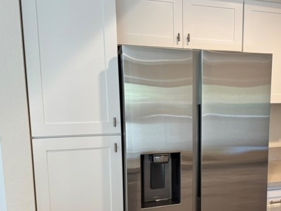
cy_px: 138
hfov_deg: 47.6
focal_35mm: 38
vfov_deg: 37.4
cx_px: 202
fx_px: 308
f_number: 1.78
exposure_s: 1/120
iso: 200
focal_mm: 6.76
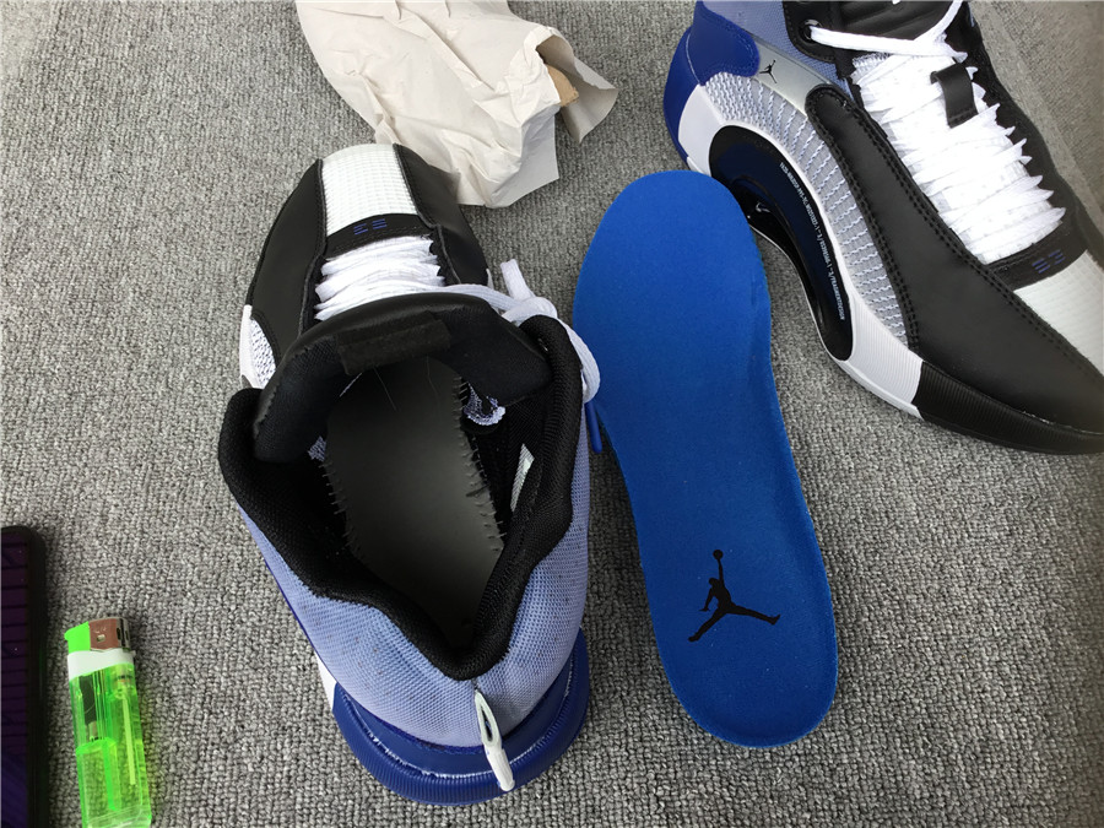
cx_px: 552
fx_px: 989
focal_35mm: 31
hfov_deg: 58.4
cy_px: 414
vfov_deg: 45.4
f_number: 2.4
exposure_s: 1/109
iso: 25
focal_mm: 3.3
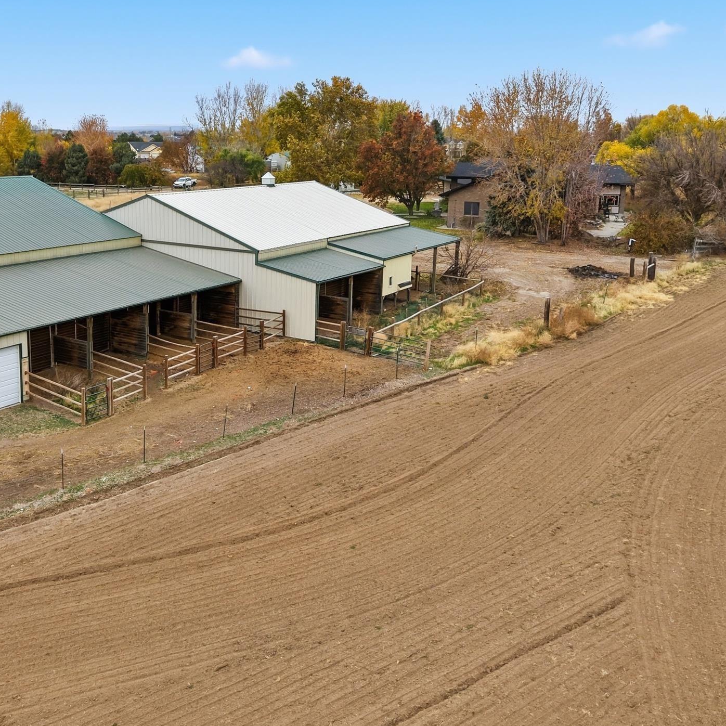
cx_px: 230
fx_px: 902
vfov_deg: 43.7
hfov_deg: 43.1
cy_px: 297
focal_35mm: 38
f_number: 1.8
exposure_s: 1/725
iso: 140
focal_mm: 8.7
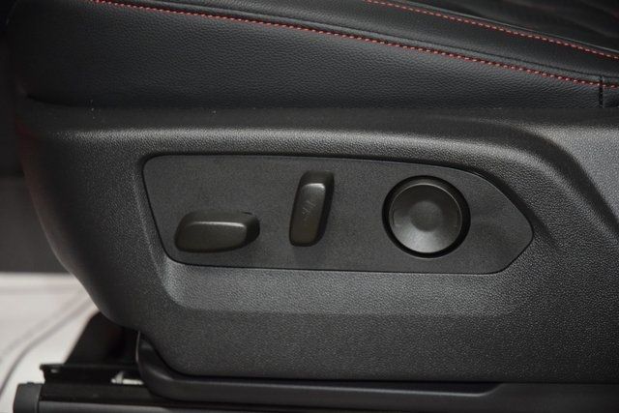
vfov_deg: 13.0
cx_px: 310
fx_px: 1806
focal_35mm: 105
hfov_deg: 19.5
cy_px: 206
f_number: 4.5
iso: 2800
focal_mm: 70
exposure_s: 1/100
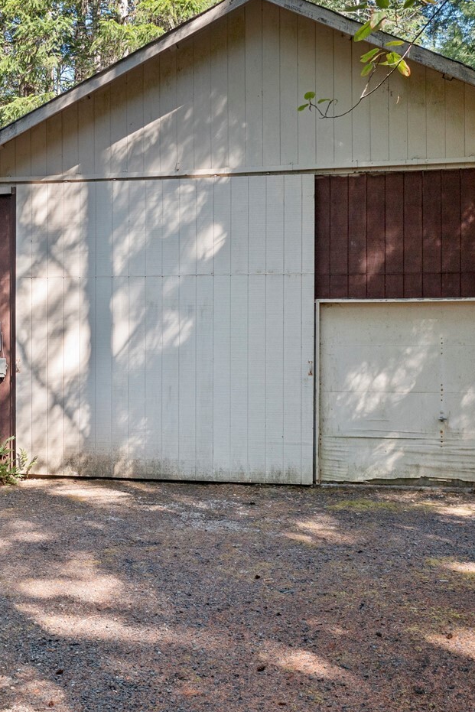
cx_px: 55
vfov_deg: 38.8
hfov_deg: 25.7
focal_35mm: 51
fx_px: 1009
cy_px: 316
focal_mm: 10.26
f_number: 3.2
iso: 100
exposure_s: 1/50
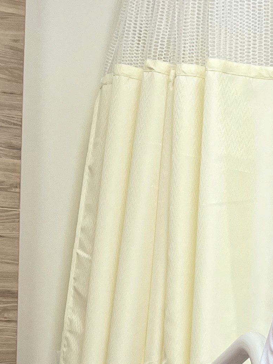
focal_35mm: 102
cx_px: 217
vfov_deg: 18.3
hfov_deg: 14.4
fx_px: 1073
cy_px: 436
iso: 80
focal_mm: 5.7
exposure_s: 1/100
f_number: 1.5
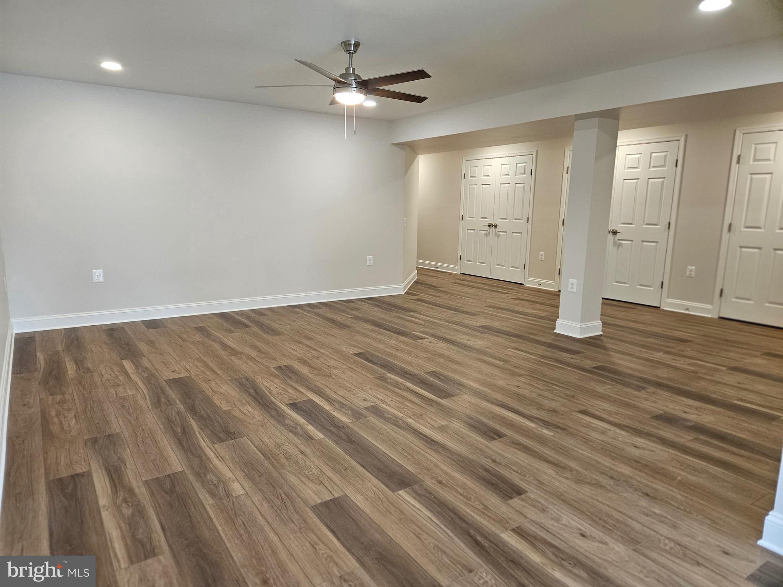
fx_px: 520
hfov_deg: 73.9
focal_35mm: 23
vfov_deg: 58.9
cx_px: 392
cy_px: 294
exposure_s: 1/120
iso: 250
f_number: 1.8
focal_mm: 5.4
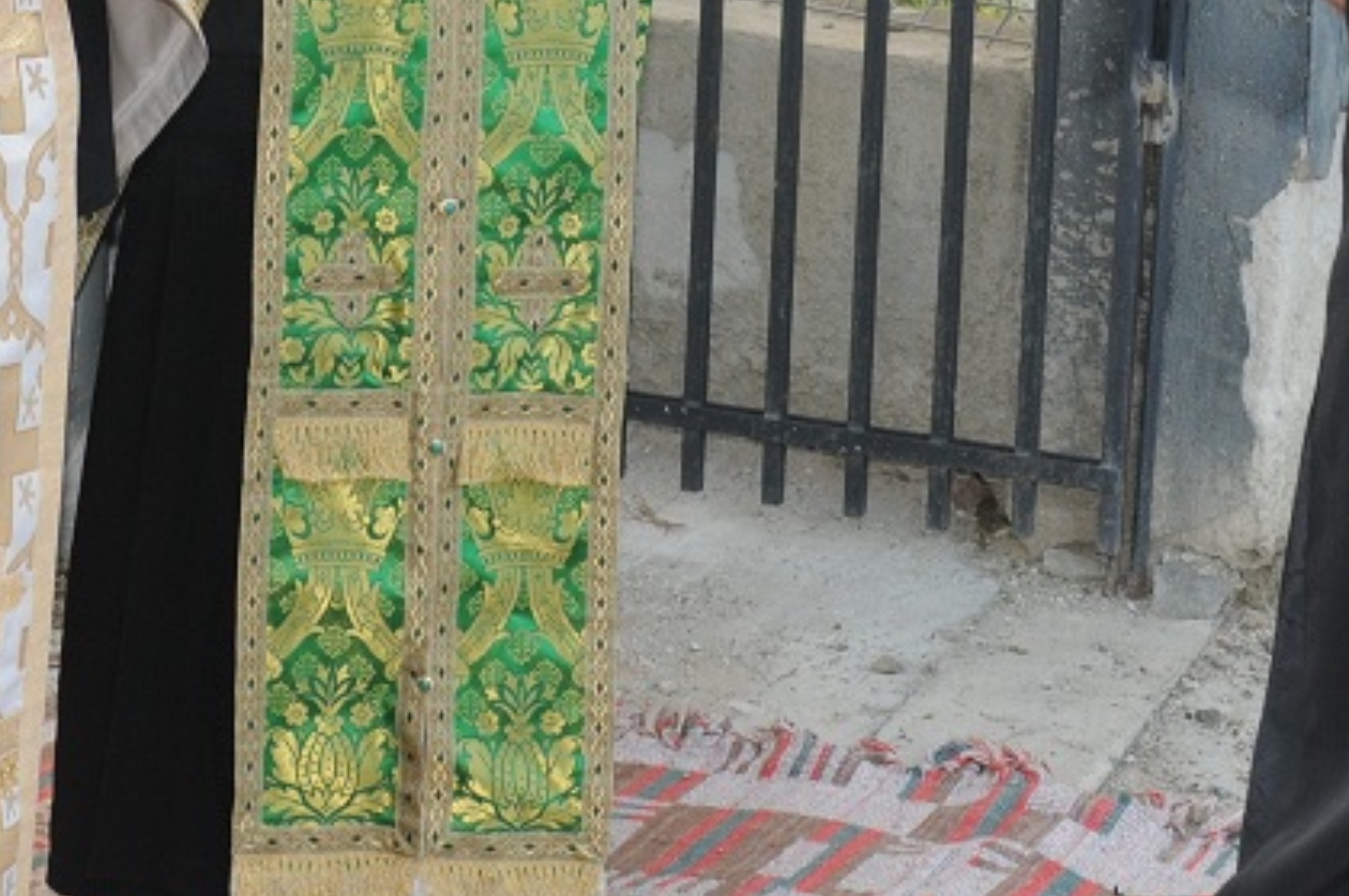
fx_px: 4491
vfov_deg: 11.1
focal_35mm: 120
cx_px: 575
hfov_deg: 17.1
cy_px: -262
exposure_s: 1/160
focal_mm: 28
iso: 500
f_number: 7.1
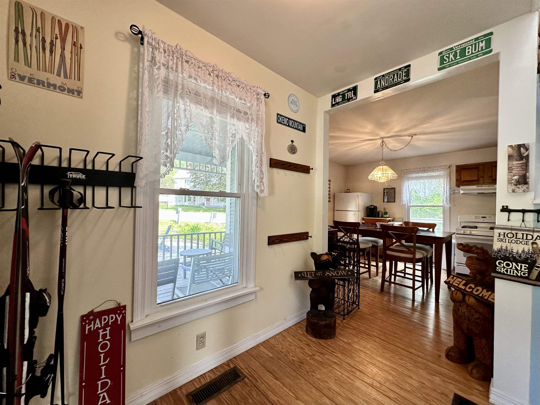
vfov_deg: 85.7
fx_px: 218
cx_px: 270
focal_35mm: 14
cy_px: 202
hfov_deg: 102.1
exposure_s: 1/120
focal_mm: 2.22
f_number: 2.2
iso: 160
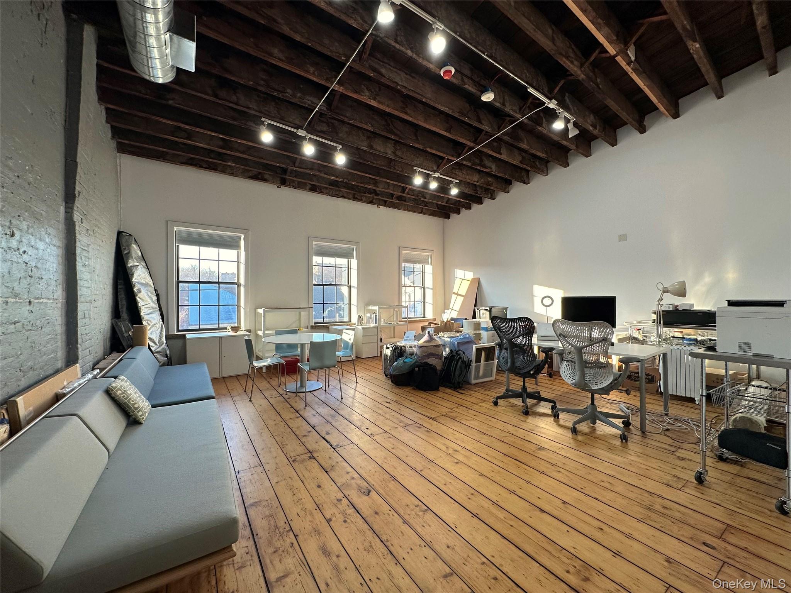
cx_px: 396
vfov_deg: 85.7
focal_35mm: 14
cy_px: 296
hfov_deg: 102.1
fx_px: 320
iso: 80
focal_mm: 2.22
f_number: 2.2
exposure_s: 1/120
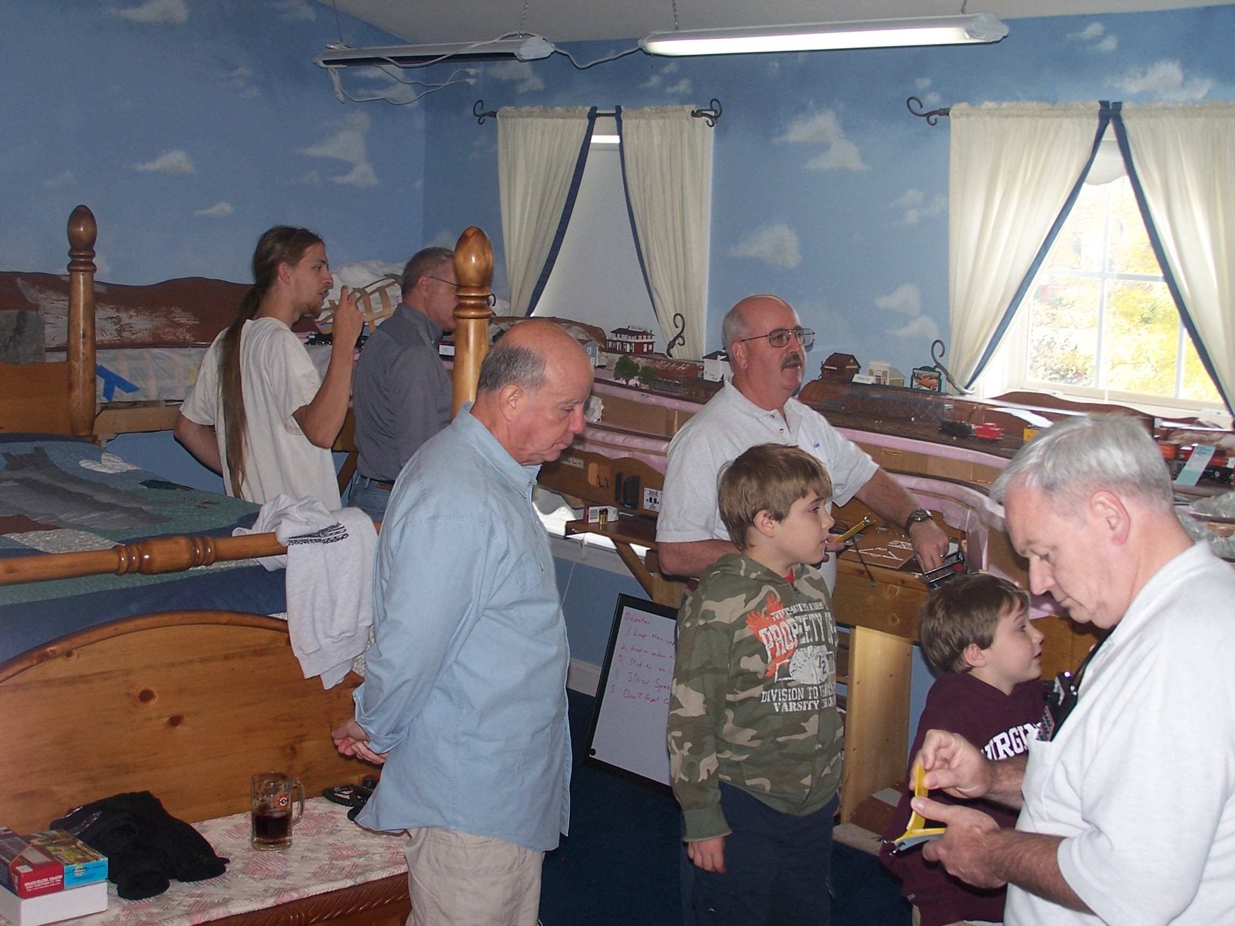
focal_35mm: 59
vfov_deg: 24.8
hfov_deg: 32.7
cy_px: 463
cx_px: 618
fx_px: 2105
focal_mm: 9.8
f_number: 3.2
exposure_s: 1/60
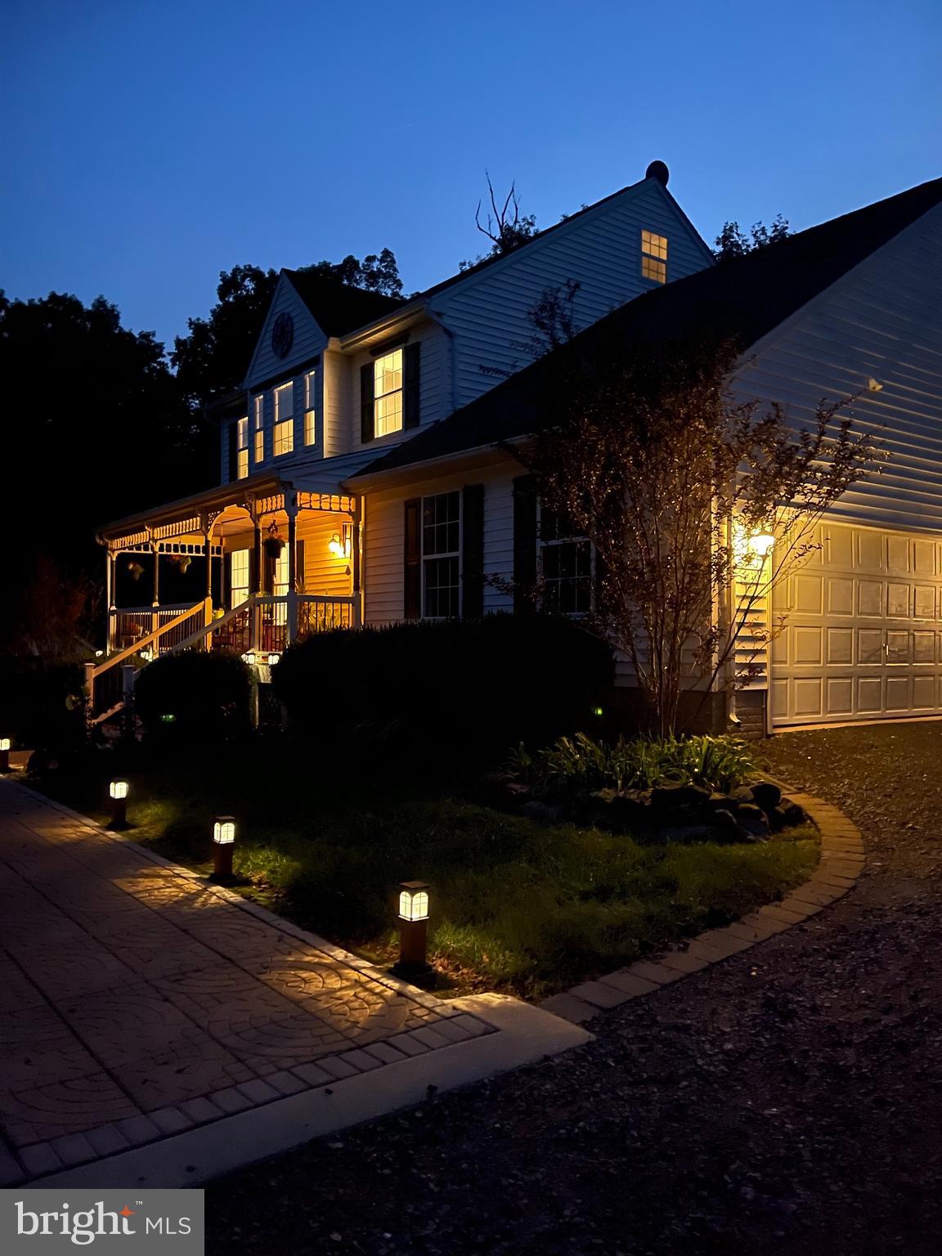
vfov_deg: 67.3
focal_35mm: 26
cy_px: 628
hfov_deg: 53.1
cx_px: 471
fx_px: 943
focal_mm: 5.1
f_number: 1.6
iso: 2000
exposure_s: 1/15
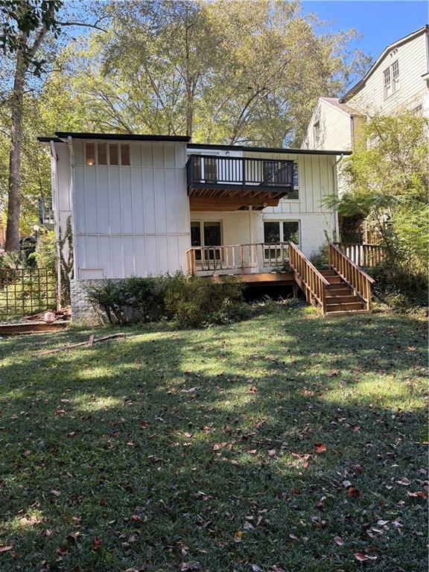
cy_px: 286
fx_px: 430
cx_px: 214
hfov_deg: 53.1
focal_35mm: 26
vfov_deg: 67.3
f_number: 1.6
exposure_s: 1/249
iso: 64
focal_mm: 5.96
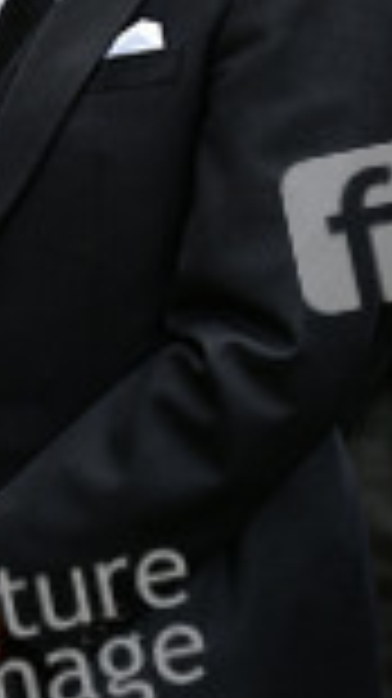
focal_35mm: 229
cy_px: -18
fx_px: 4239
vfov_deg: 9.4
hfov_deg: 5.3
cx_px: 104
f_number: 5
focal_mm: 85
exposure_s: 1/500
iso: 800
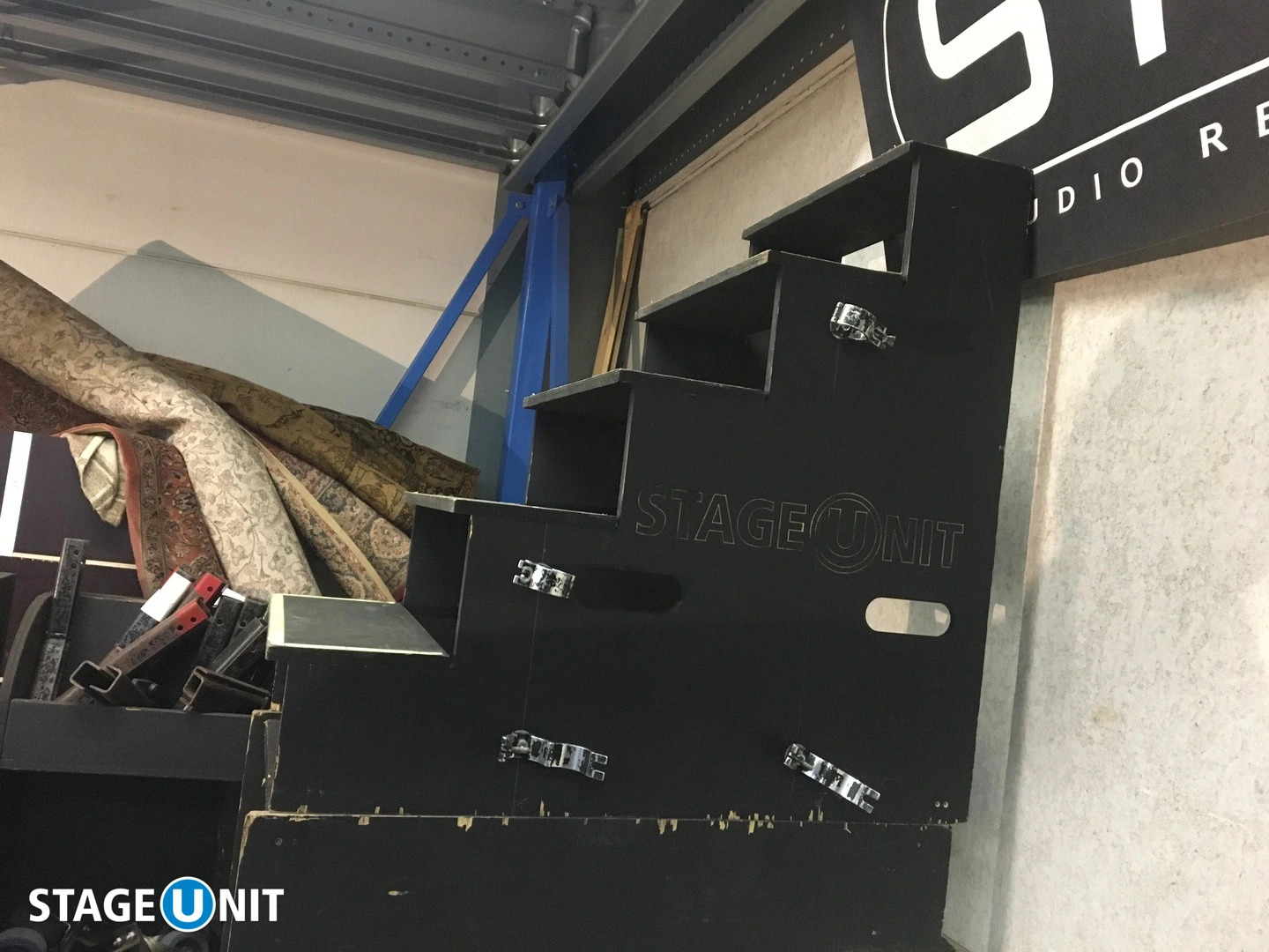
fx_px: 1063
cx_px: 634
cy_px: 476
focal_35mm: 29
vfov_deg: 48.2
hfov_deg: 61.7
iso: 250
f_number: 2.2
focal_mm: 4.15
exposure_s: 1/17
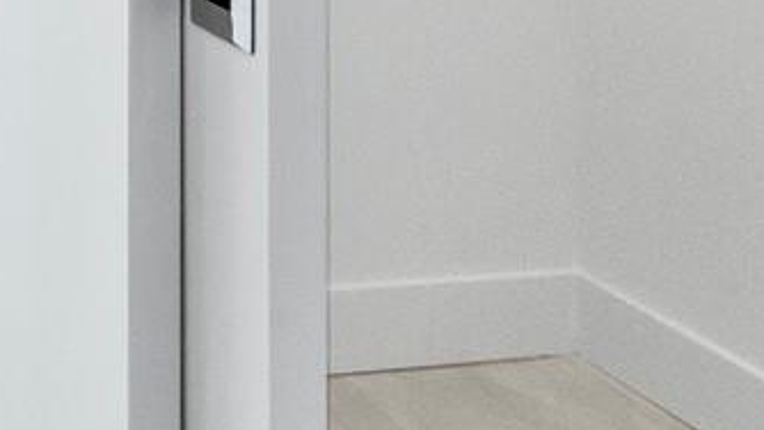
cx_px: -344
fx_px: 1479
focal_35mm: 73
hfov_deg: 23.7
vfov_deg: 14.1
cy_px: -406
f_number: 10
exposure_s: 1/25
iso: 400
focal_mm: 7
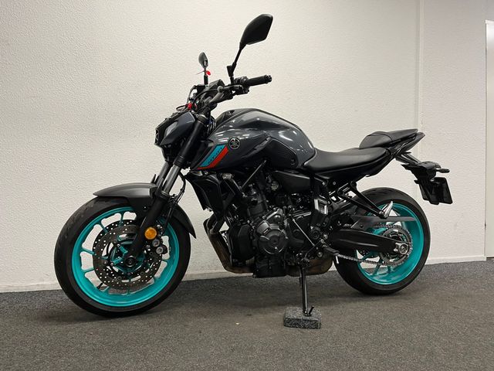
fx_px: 371
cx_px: 247
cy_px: 186
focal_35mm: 26
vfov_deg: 53.1
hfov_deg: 67.3
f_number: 1.6
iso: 80
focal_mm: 5.1
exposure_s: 1/50
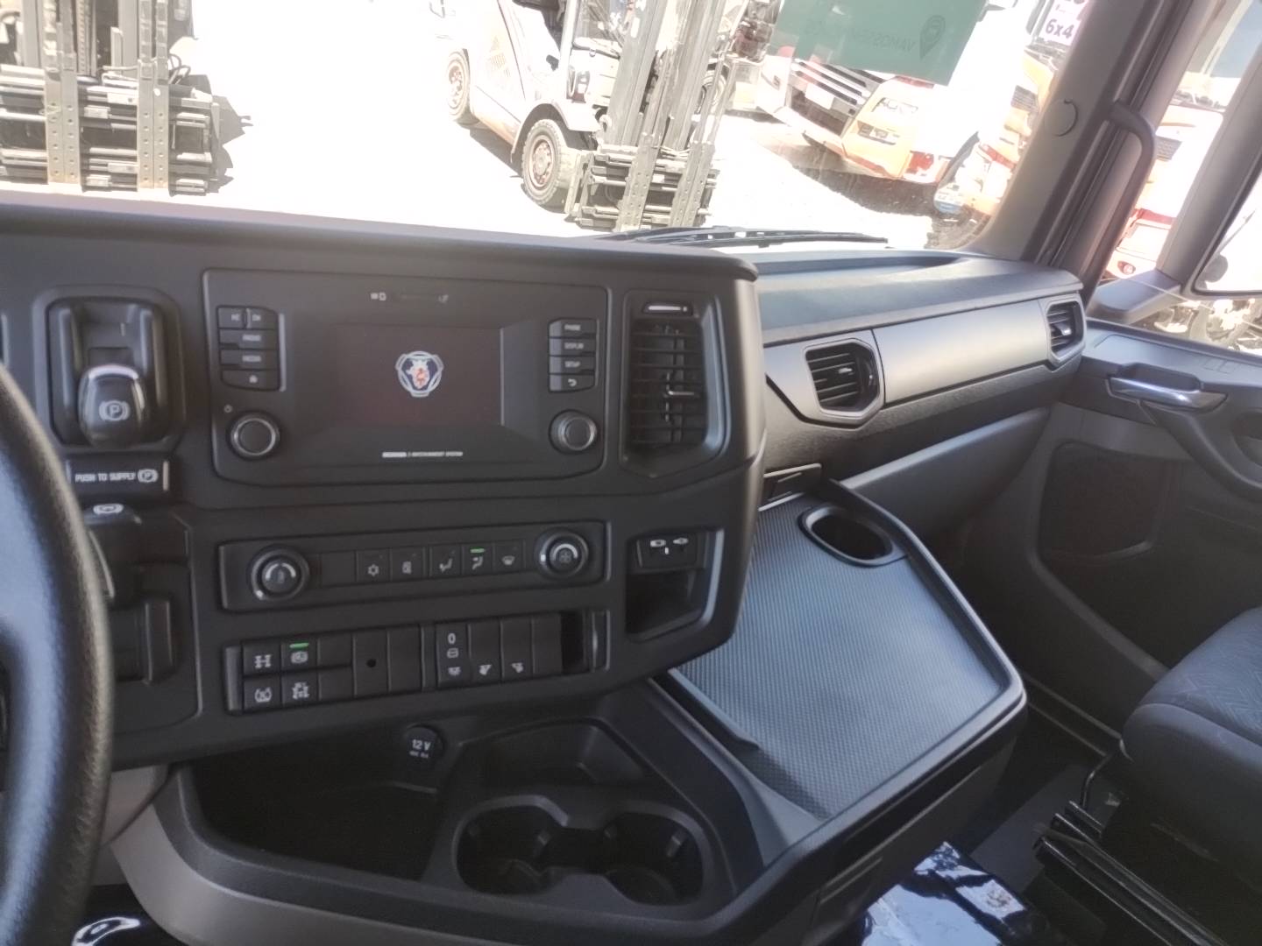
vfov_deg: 49.7
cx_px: 631
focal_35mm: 28
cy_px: 473
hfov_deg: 63.4
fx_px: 1021
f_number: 1.8
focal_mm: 4.27
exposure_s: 1/120
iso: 334
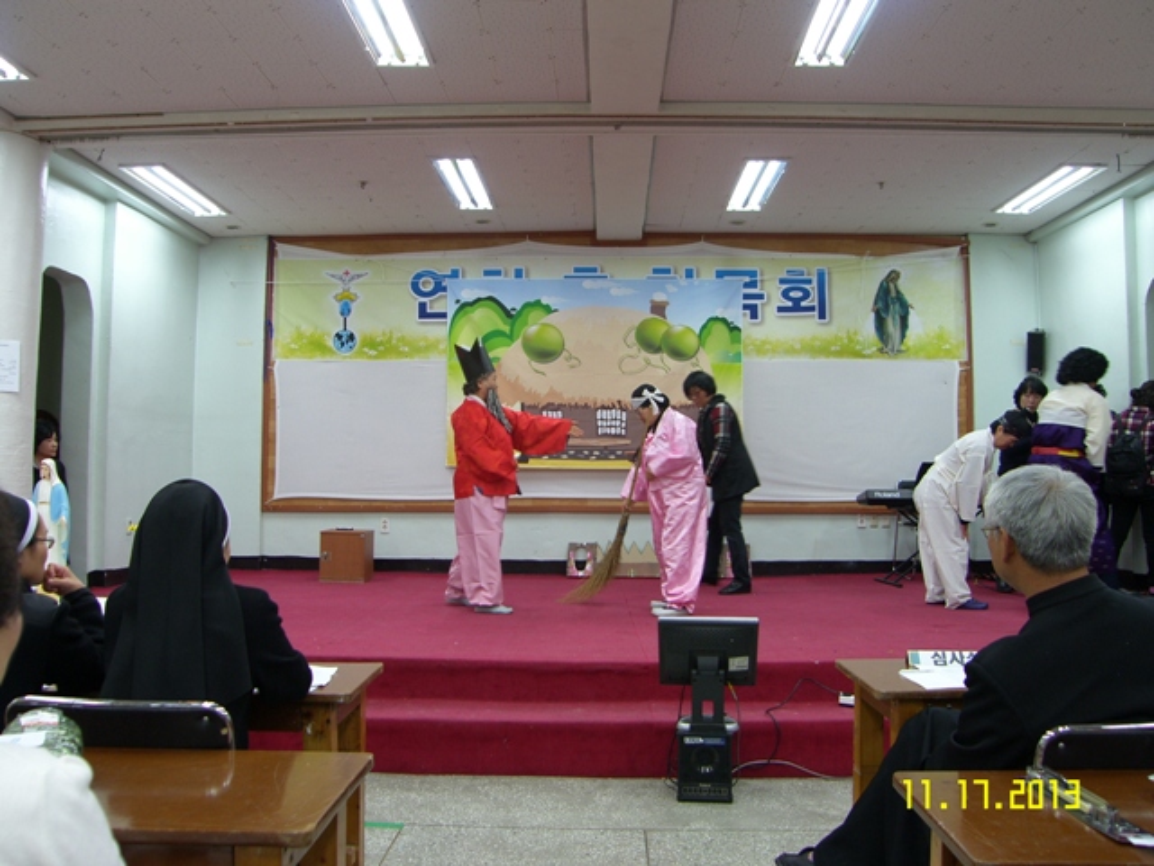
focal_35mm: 28
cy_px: 433
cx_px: 577
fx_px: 933
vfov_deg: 49.7
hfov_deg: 63.4
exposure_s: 1/30
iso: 50
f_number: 2.2
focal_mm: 7.4
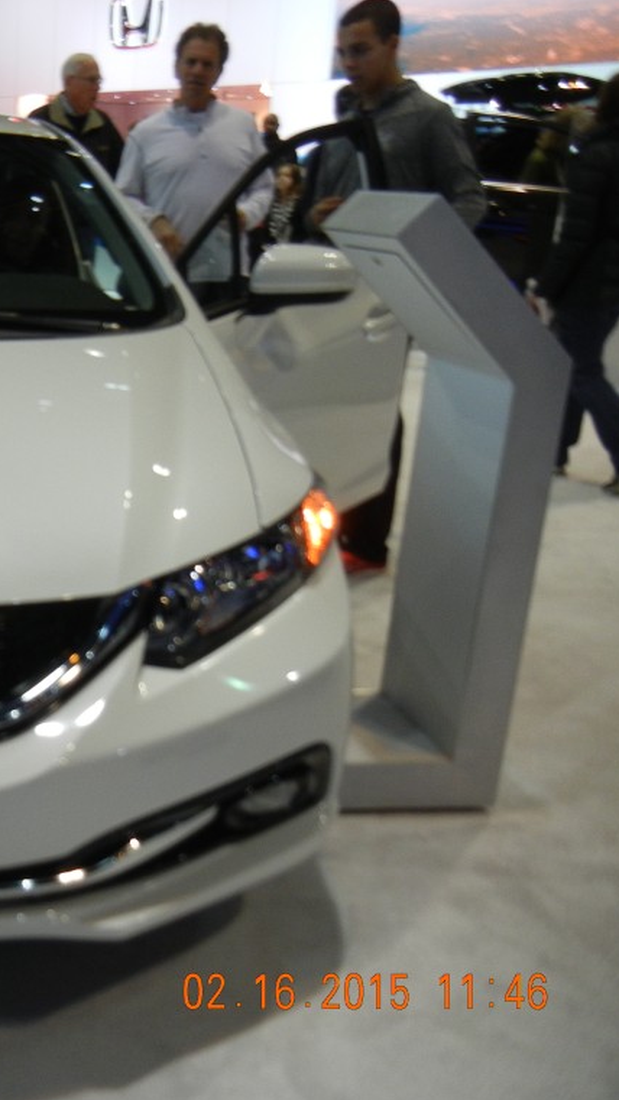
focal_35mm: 44
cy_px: 552
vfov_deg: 46.4
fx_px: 1284
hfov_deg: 24.8
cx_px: -103
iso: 273
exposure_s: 1/60
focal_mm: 5.4
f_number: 3.5
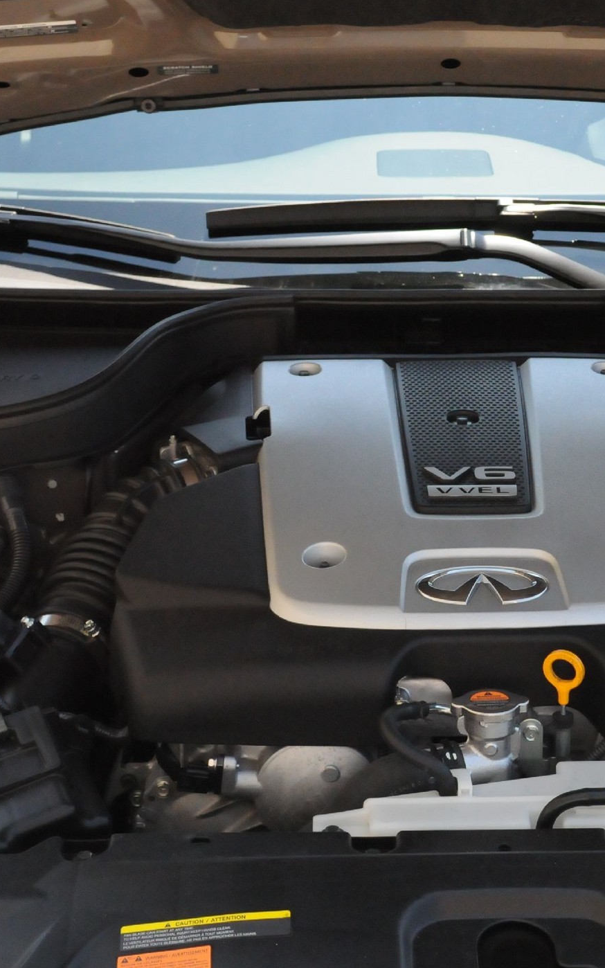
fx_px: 1873
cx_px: 452
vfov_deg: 29.0
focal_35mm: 71
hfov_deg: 18.2
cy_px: 497
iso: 2000
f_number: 5.6
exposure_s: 1/2500
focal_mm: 26
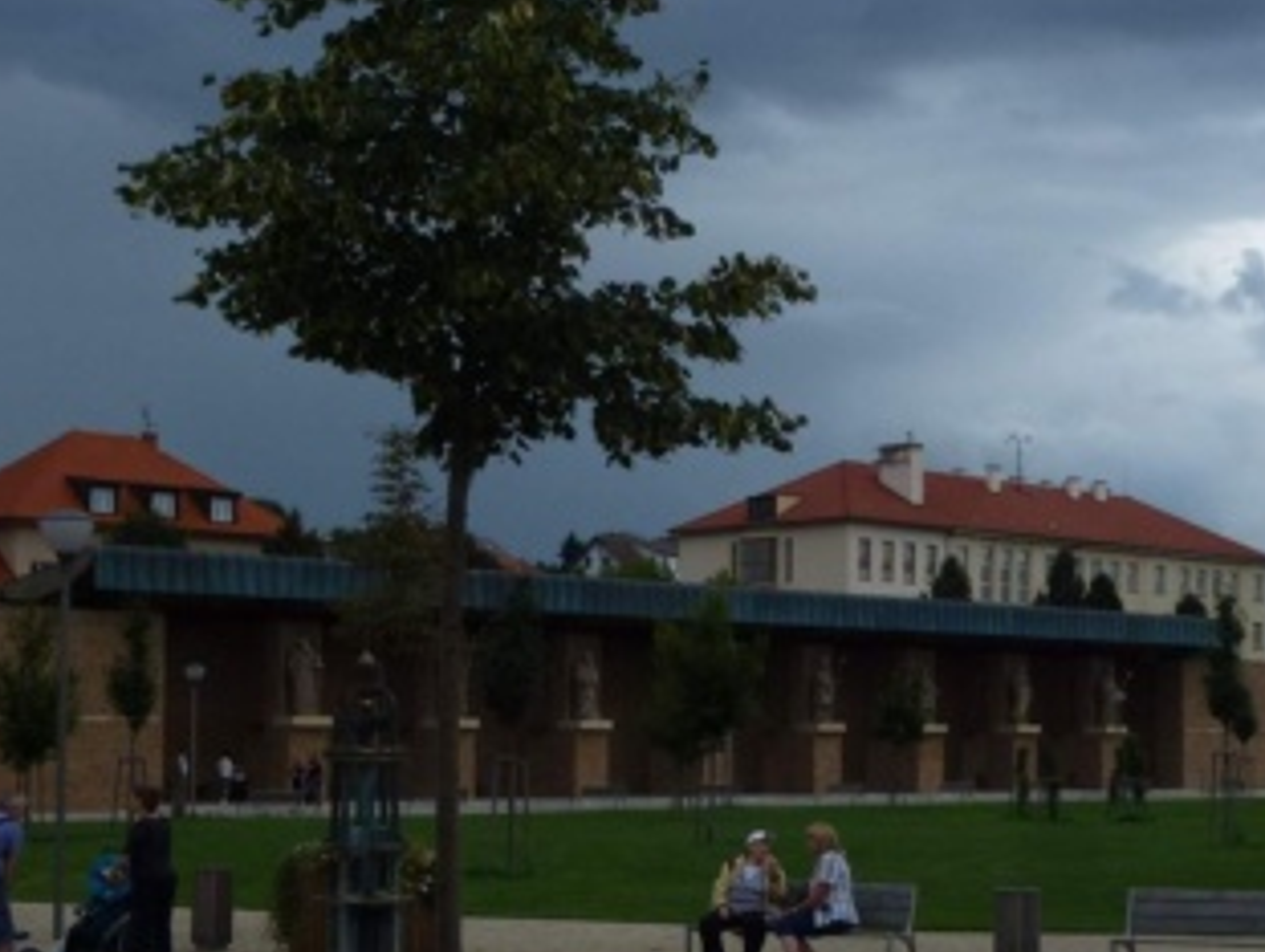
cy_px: 681
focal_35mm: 61
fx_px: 2232
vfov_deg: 23.9
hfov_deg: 31.6
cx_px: 757
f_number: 3.8
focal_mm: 6.8
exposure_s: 1/320
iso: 100
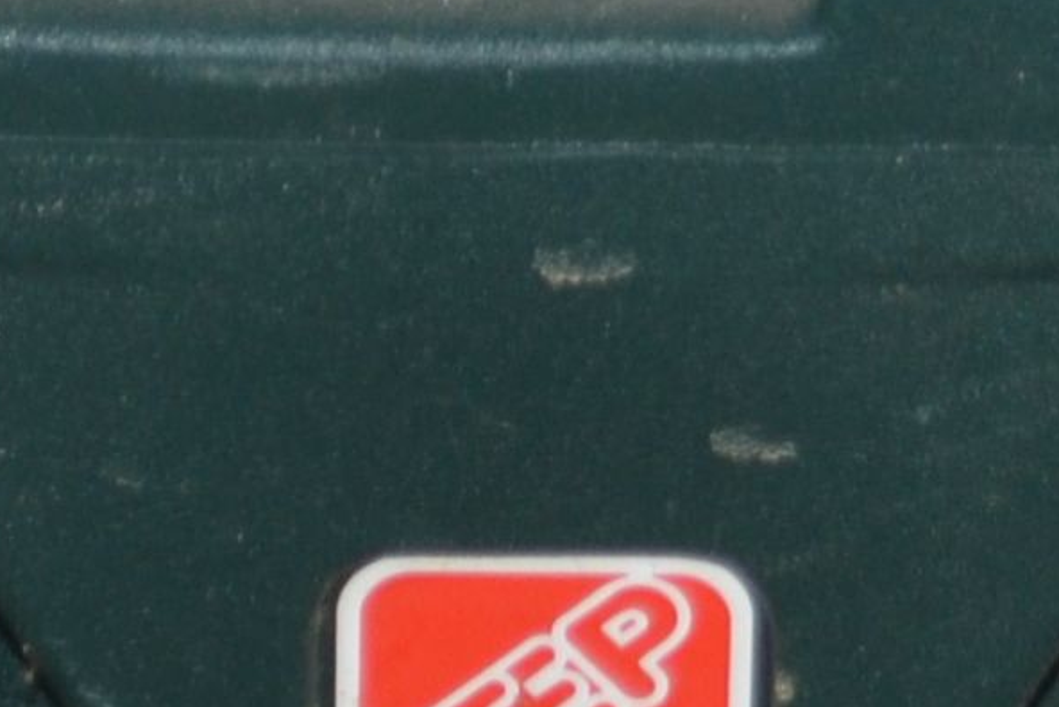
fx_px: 17859
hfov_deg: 3.4
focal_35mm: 607
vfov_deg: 2.3
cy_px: -1022
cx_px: 982
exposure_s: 1/60
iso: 200
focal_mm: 52
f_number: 5.6
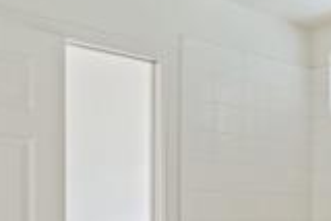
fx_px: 515
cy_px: 209
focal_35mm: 56
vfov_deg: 23.4
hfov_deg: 25.1
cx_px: 519
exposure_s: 1.6
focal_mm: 14
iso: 400
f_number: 9
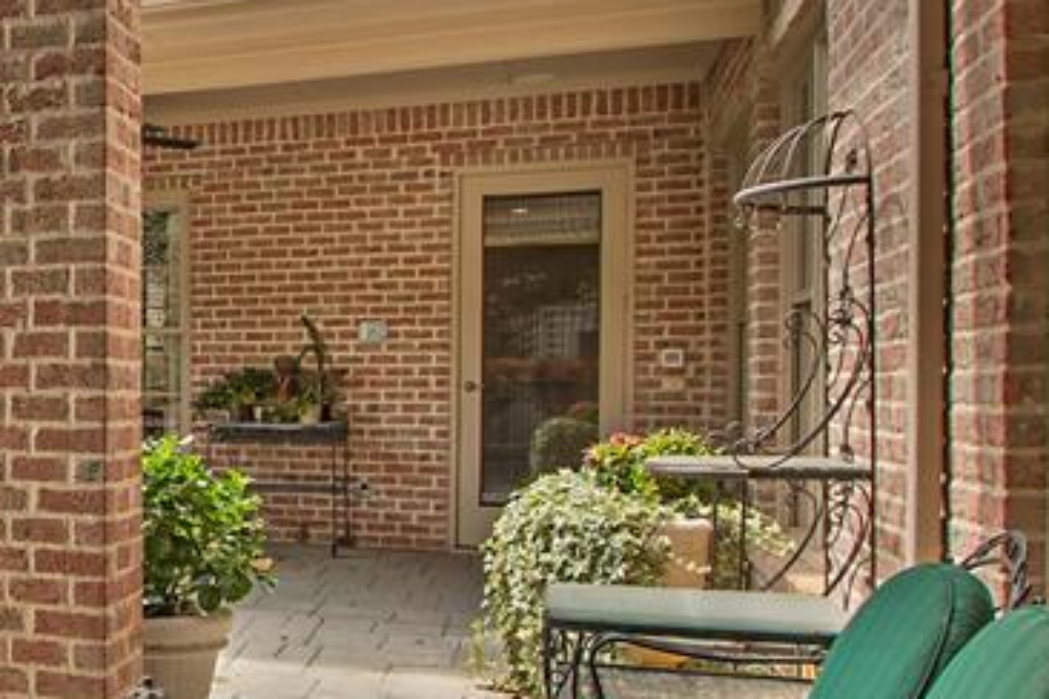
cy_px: 370
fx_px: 1224
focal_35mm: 42
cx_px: -158
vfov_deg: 31.9
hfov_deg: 37.3
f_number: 8
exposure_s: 1/250
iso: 100
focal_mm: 10
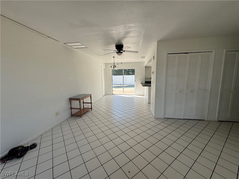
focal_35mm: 14
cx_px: 120
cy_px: 90
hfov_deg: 102.1
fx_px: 97
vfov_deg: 85.7
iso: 40
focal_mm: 2.22
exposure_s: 1/552
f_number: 2.2
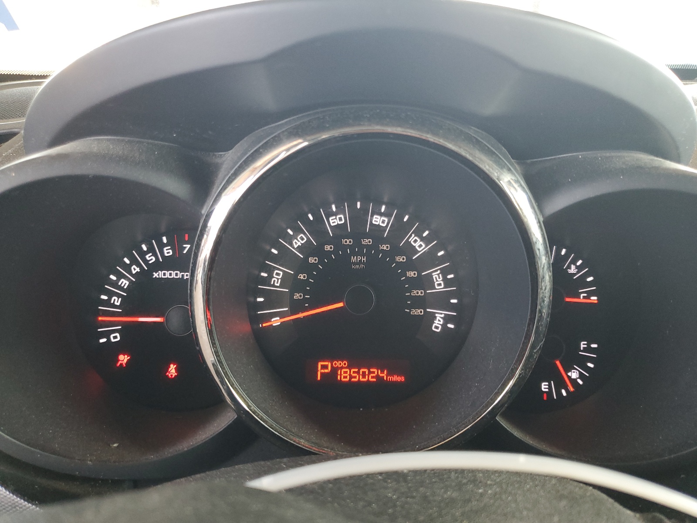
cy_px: 262
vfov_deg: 53.1
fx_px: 524
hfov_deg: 67.3
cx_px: 348
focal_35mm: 26
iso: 125
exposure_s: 1/60.2
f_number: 1.5
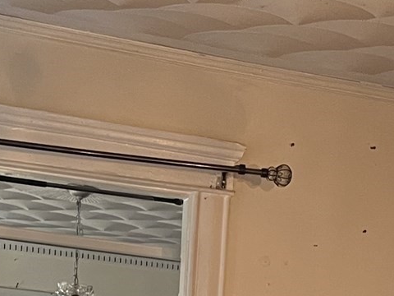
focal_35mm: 111
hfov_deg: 17.7
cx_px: 211
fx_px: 1263
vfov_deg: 11.7
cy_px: 626
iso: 250
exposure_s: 1/60
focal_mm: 5.1
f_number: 1.6
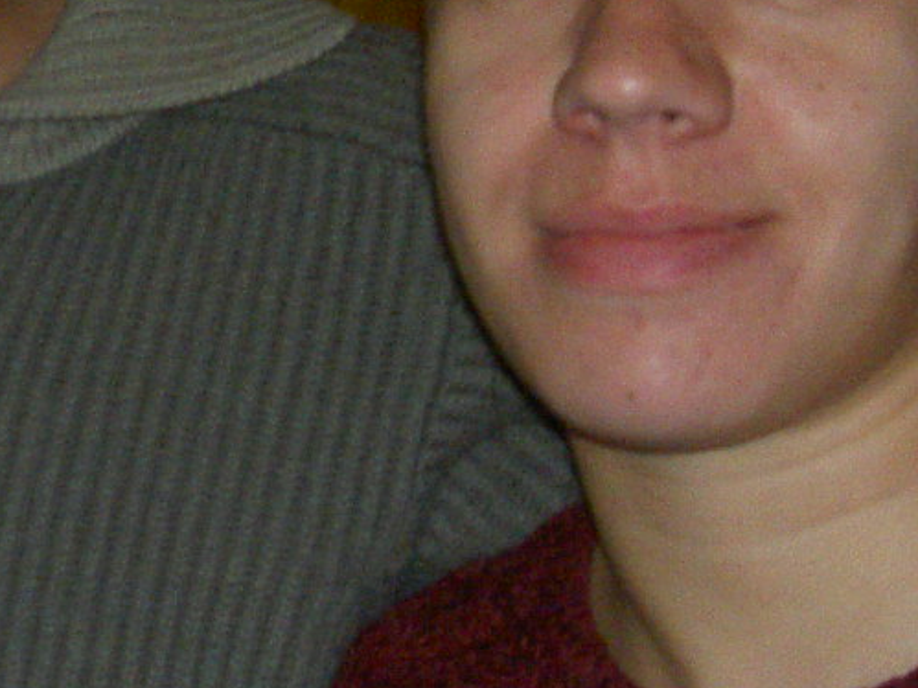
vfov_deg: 11.7
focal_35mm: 125
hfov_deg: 15.4
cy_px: -42
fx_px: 3314
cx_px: -81
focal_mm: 8
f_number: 2.8
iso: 100
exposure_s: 1/59.5
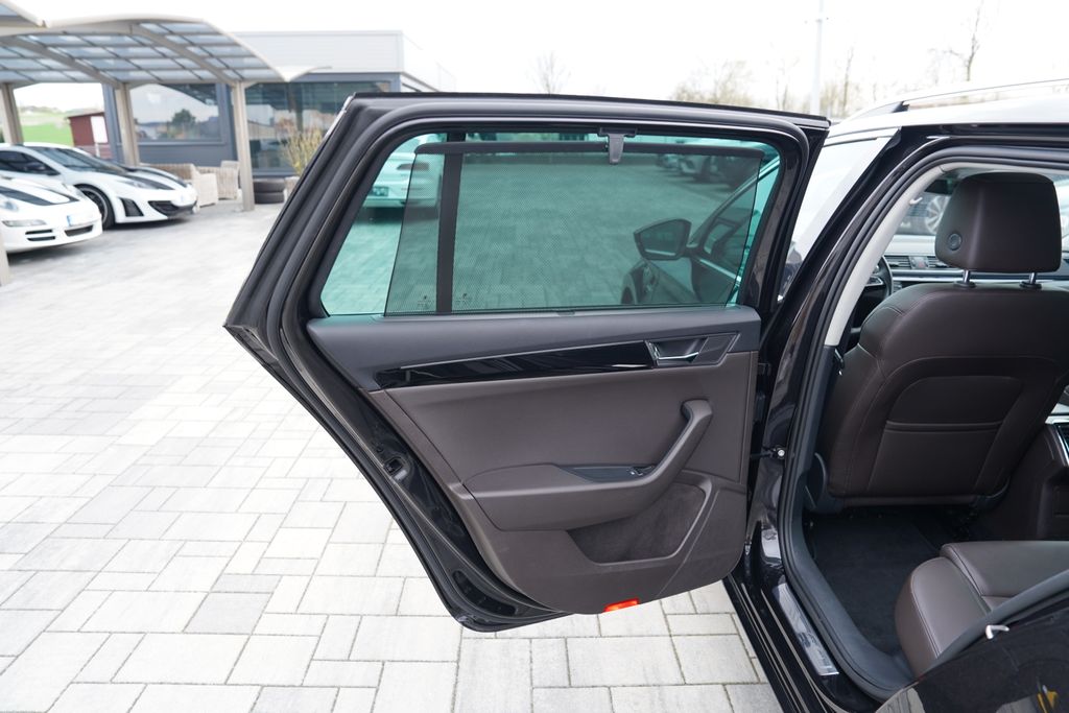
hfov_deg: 73.7
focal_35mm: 24
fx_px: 713
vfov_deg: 53.1
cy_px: 356
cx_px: 534
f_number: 4
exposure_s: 1/60
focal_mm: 24
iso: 200
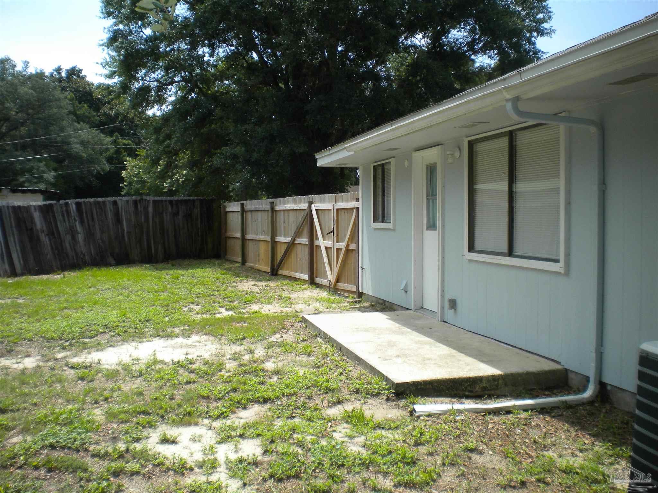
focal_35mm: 35
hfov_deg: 52.6
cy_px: 246
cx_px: 329
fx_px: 665
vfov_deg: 40.7
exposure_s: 1/587
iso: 113
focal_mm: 6.3
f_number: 4.6
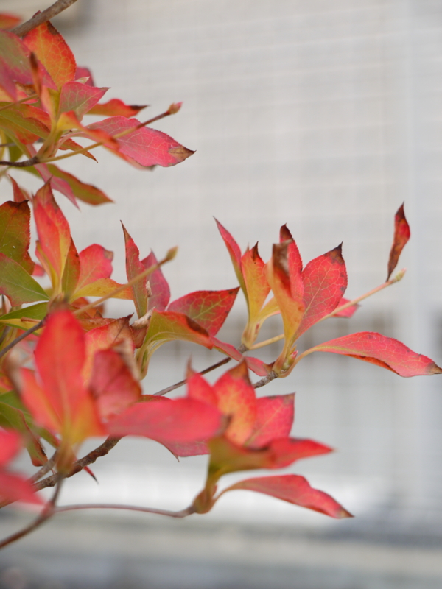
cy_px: 294
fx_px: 1532
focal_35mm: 90
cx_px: 221
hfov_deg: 16.4
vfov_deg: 21.8
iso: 250
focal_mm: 45
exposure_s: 1/60
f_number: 5.6
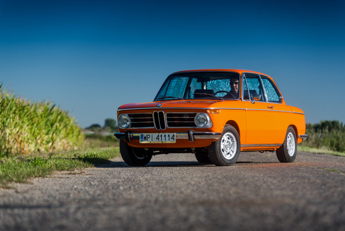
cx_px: 172
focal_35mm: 140
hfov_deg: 14.6
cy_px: 116
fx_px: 1342
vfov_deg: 9.8
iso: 100
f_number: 4
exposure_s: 1/640
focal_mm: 140
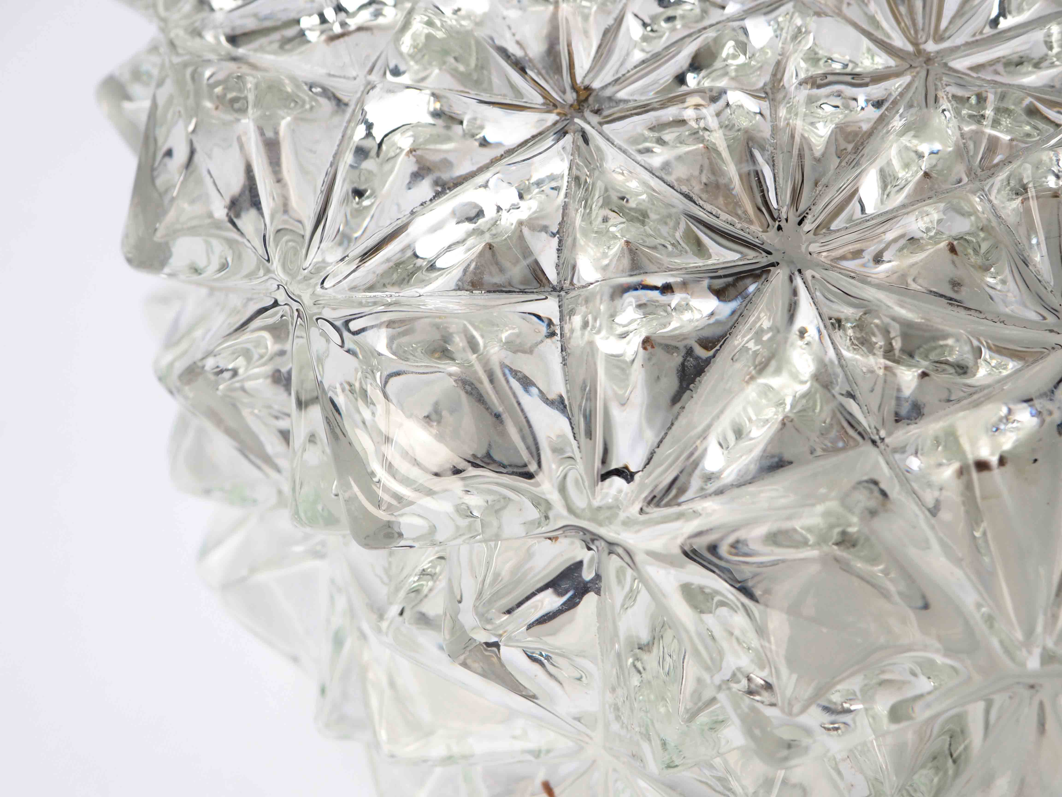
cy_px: 398
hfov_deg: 23.3
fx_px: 2577
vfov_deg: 17.6
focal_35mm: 84
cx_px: 531
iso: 200
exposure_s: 1/40
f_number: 10
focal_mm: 42
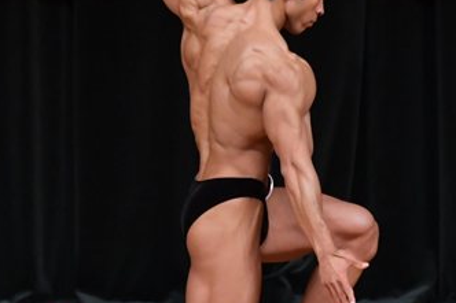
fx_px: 8431
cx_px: 207
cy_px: 97
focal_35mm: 666
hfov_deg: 3.1
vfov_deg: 2.1
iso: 4000
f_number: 5.6
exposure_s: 1/400
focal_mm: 190
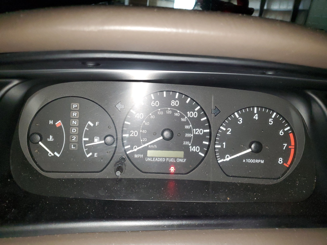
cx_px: 164
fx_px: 246
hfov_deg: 67.3
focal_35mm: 26
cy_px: 122
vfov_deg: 53.1
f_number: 1.5
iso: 238
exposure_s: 1/60.2
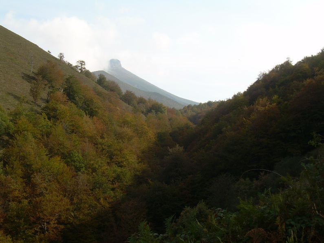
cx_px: 162
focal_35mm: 50
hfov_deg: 38.2
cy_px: 122
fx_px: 468
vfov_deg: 29.1
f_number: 5.1
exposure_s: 1/210
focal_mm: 8.3
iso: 50
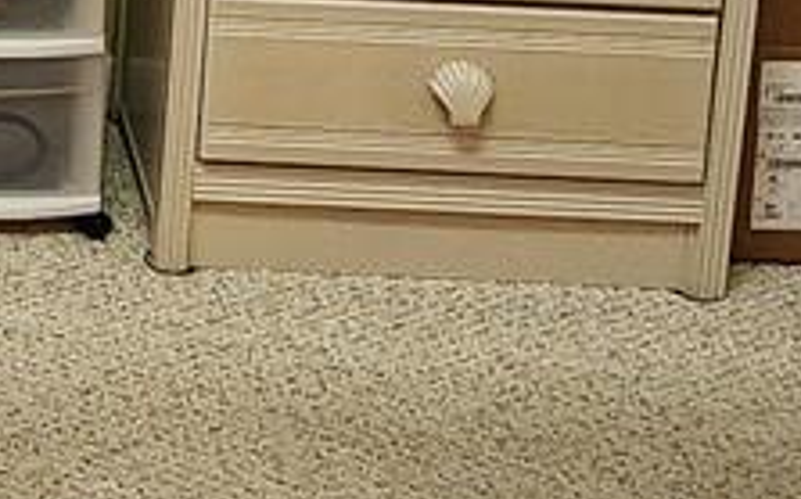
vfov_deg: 11.5
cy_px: -574
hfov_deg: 19.3
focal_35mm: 99
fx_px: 2160
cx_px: -251
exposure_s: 1/60
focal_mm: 2.2
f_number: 2.2
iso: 200
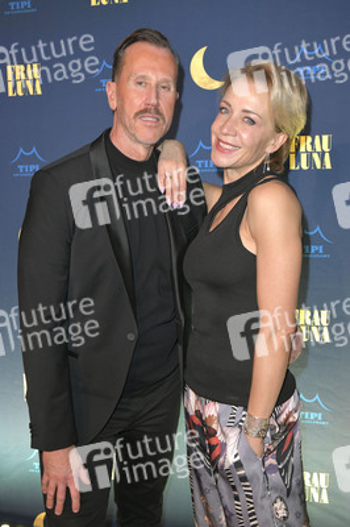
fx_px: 584
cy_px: 264
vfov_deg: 48.5
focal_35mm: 40
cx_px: 175
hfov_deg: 33.3
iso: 1600
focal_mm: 40
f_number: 5.6
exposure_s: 1/200
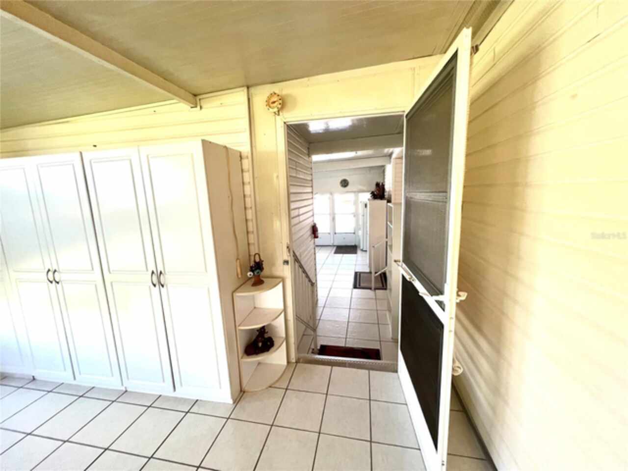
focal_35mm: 13
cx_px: 314
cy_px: 236
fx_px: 236
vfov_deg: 89.9
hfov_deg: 106.2
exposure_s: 1/120
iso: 200
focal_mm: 1.57
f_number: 1.8
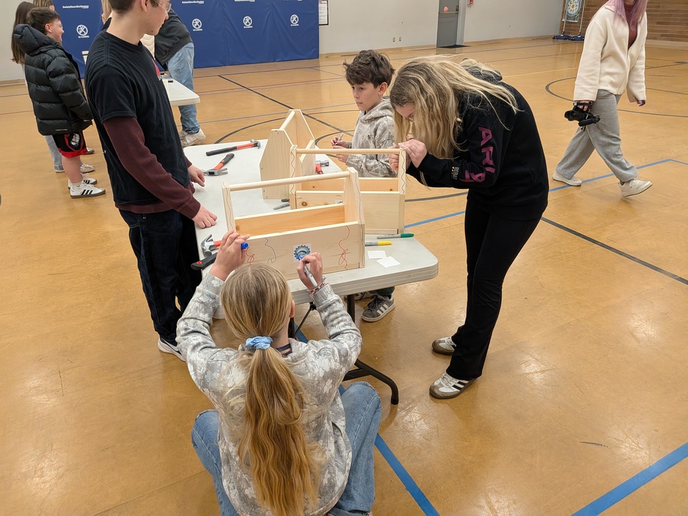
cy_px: 258
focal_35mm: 24
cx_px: 344
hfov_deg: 71.6
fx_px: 477
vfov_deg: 56.8
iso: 1055
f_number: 1.7
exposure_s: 1/476
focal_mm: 4.53
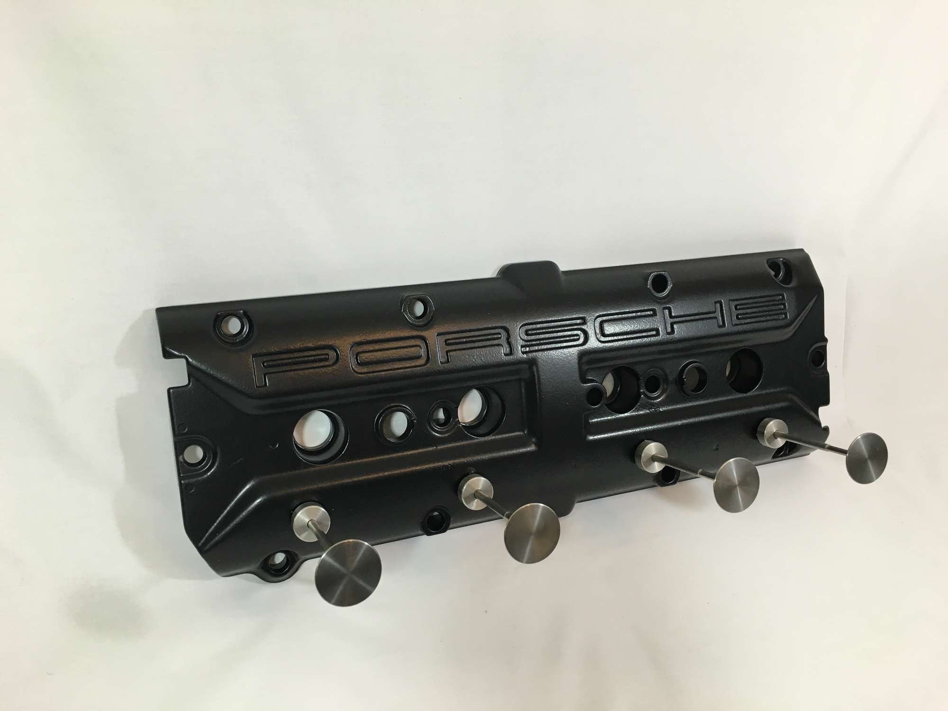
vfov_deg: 48.2
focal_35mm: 29
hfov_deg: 61.7
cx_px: 474
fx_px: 794
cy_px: 356
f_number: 2.2
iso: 40
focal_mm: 4.15
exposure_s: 1/33
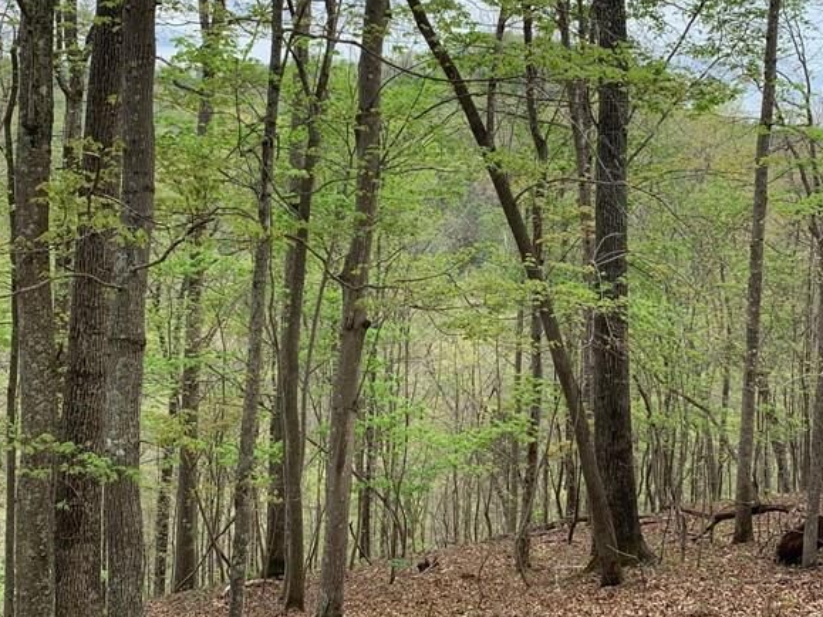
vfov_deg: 31.5
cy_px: 260
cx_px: 503
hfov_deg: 41.0
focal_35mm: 46
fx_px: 1093
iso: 25
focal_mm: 4.25
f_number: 1.8
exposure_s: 1/894
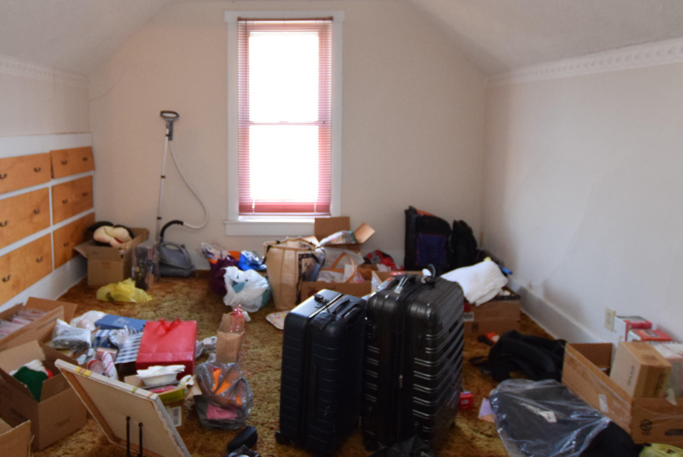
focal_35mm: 24
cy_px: 154
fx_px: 456
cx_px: 264
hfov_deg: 72.7
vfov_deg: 52.3
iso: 1600
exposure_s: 1/60
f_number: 3.5
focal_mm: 10
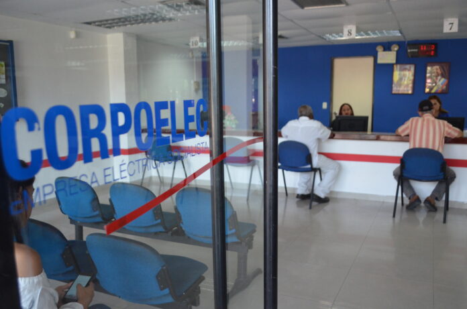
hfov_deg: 57.3
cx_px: 234
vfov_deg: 39.8
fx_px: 427
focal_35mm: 33
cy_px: 154
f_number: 3.8
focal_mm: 22
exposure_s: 1/250
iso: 1600
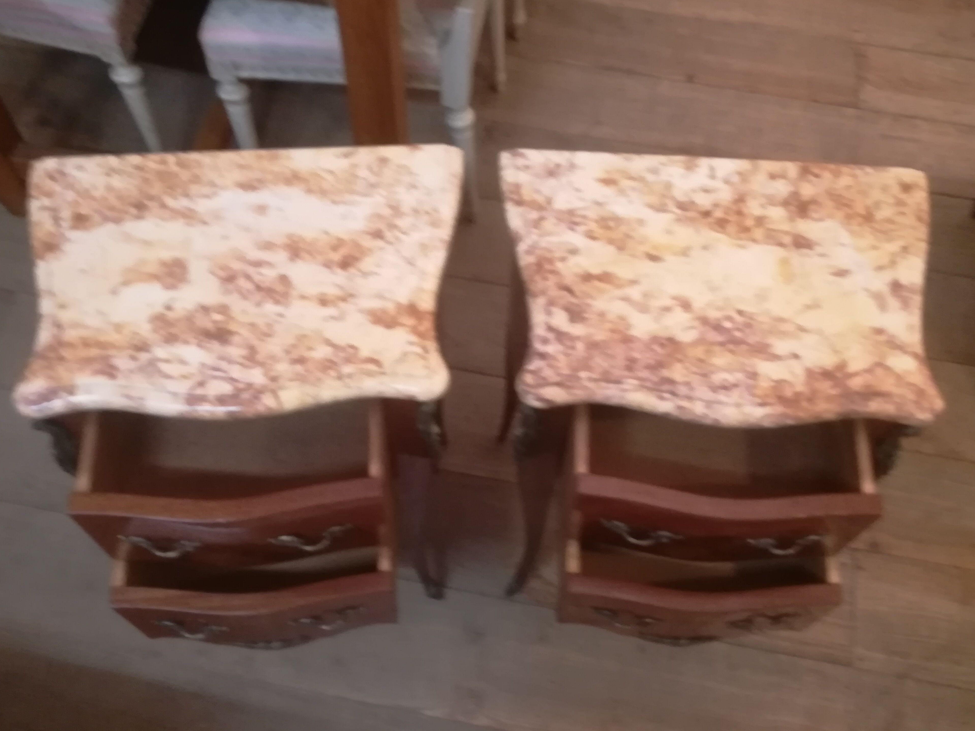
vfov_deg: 41.8
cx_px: 479
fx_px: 958
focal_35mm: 34
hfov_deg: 54.0
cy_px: 358
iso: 640
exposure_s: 1/14.3
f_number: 2.2
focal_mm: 3.83
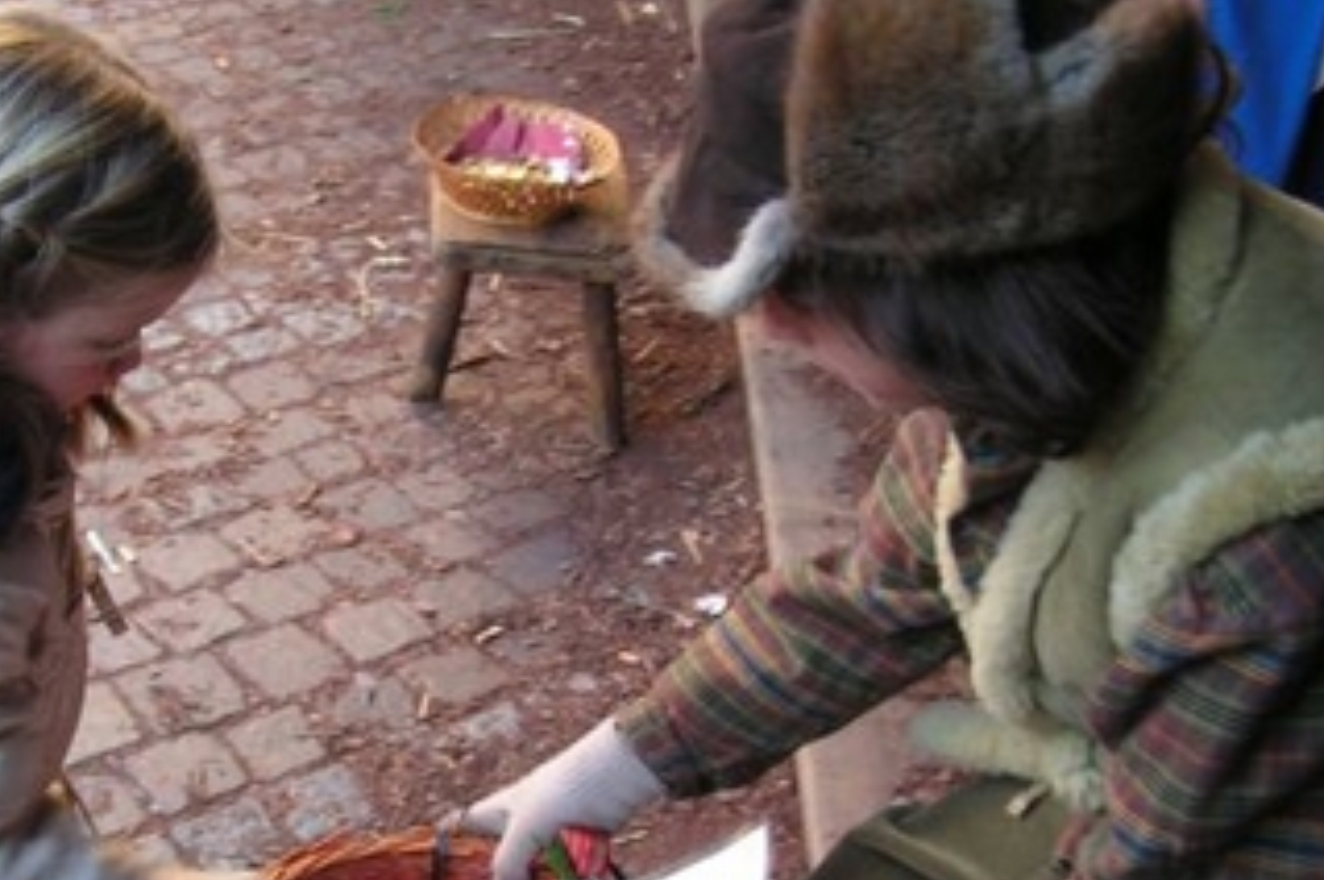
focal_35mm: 62
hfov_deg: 32.2
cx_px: 490
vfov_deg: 21.7
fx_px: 2278
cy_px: 662
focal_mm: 6.3
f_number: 2.8
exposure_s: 1/30
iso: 50
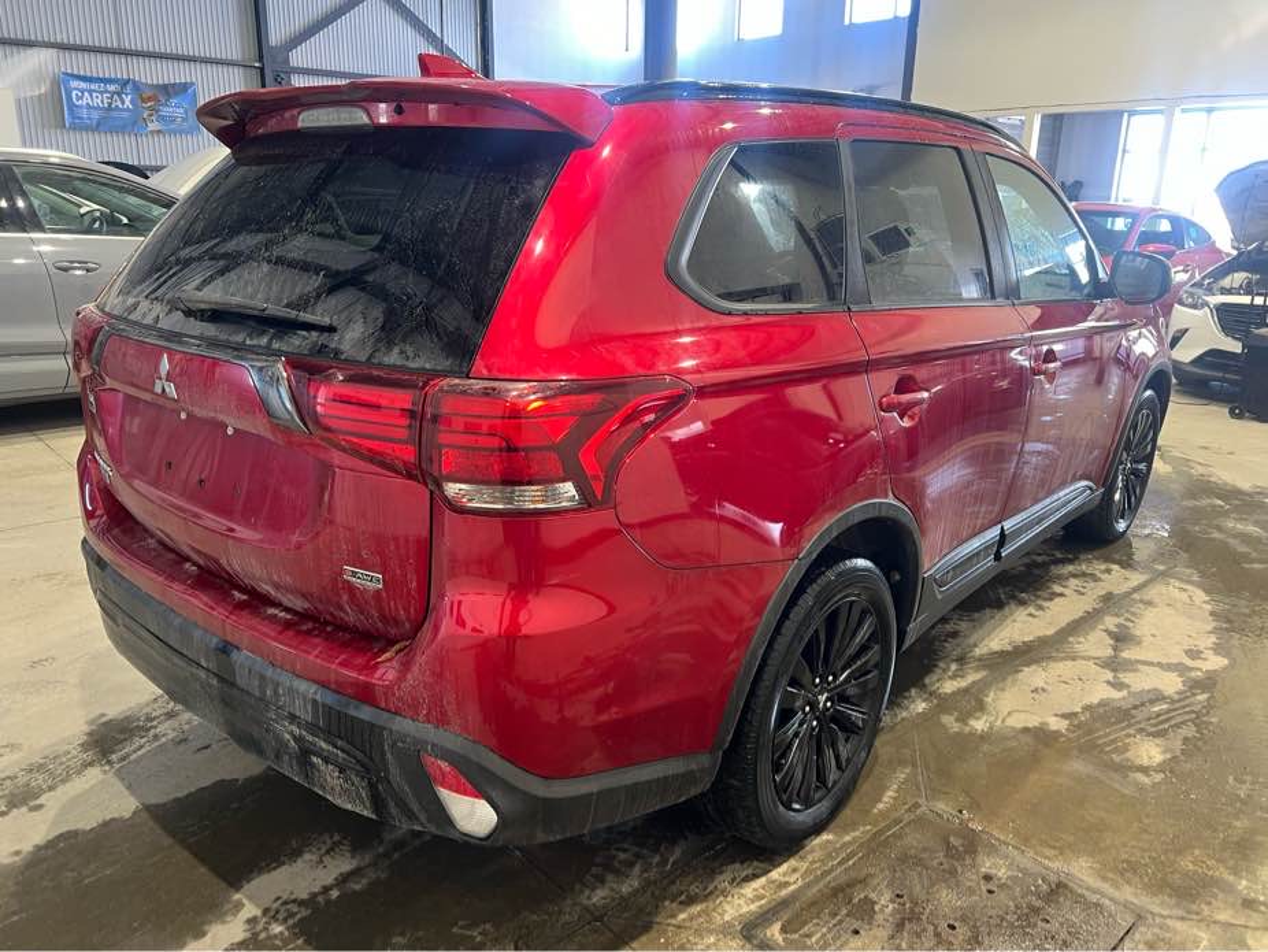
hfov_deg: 67.3
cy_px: 476
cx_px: 634
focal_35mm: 26
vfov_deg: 53.1
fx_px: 953
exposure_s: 1/60
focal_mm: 5.7
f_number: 1.5
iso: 125
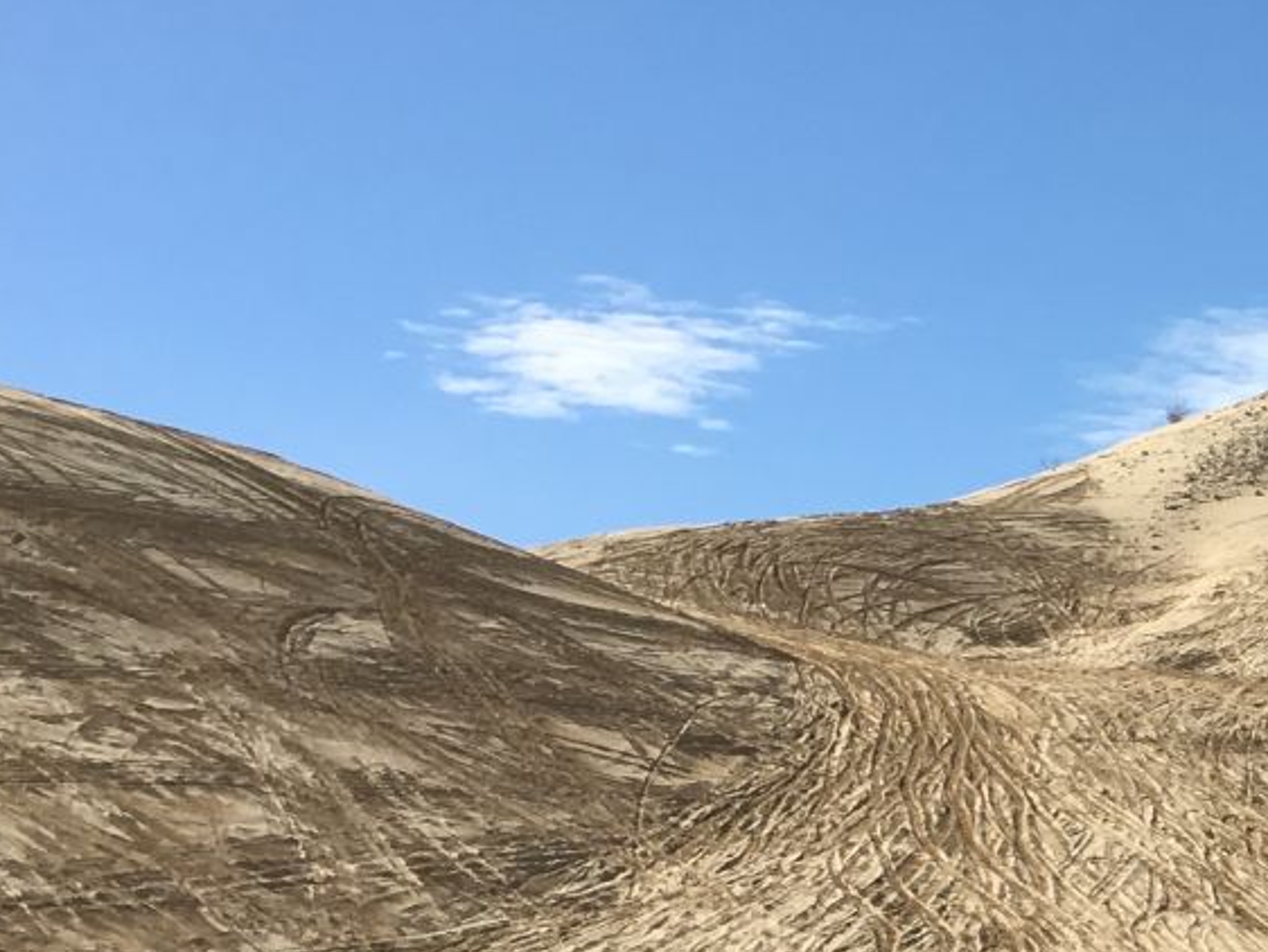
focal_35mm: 99
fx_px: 3628
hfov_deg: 17.9
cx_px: 1852
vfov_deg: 14.6
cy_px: 1040
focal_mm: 4.15
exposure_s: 1/2079
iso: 25
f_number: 2.2
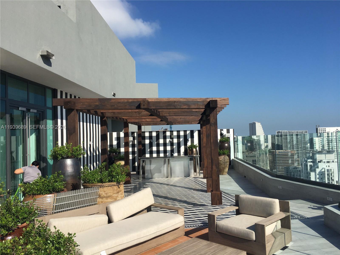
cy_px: 128
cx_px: 170
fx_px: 285
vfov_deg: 48.2
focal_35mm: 29
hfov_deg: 61.7
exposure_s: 1/2404
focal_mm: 4.15
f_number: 2.2
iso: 25
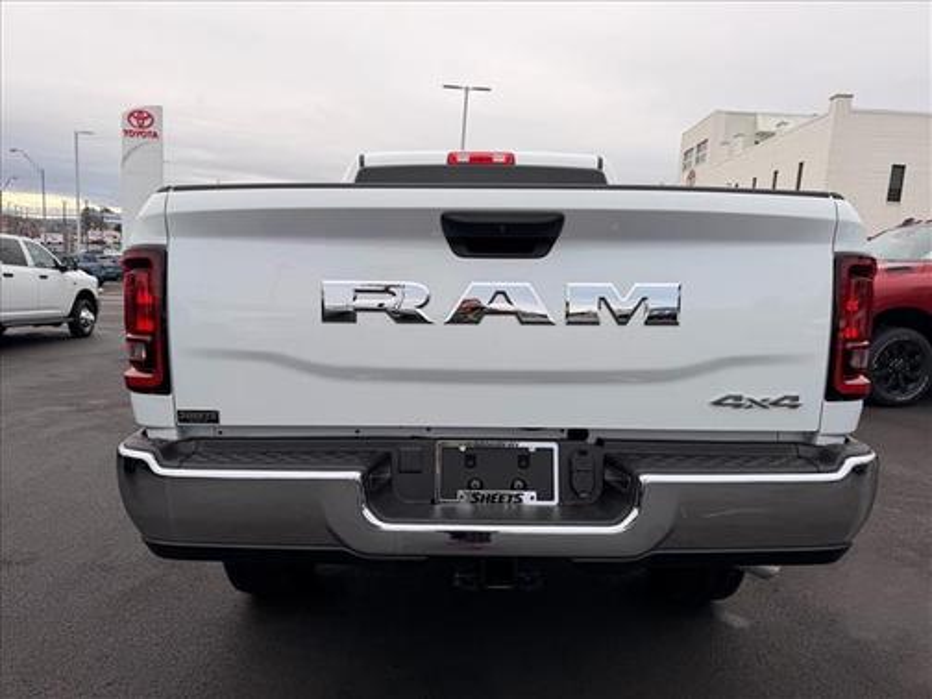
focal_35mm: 24
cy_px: 350
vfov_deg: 56.8
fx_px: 646
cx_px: 466
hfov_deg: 71.6
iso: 80
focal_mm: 6.76
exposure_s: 1/1585
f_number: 1.78
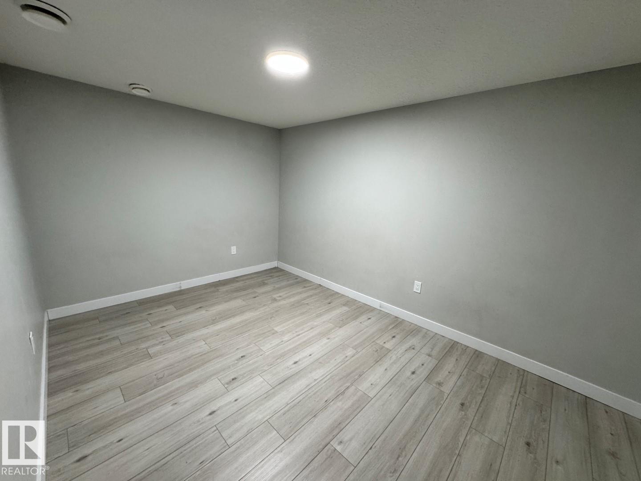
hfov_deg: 102.1
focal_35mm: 14
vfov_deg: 85.7
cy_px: 240
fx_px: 259
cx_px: 320
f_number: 2.2
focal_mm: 2.22
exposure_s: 1/60
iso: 250
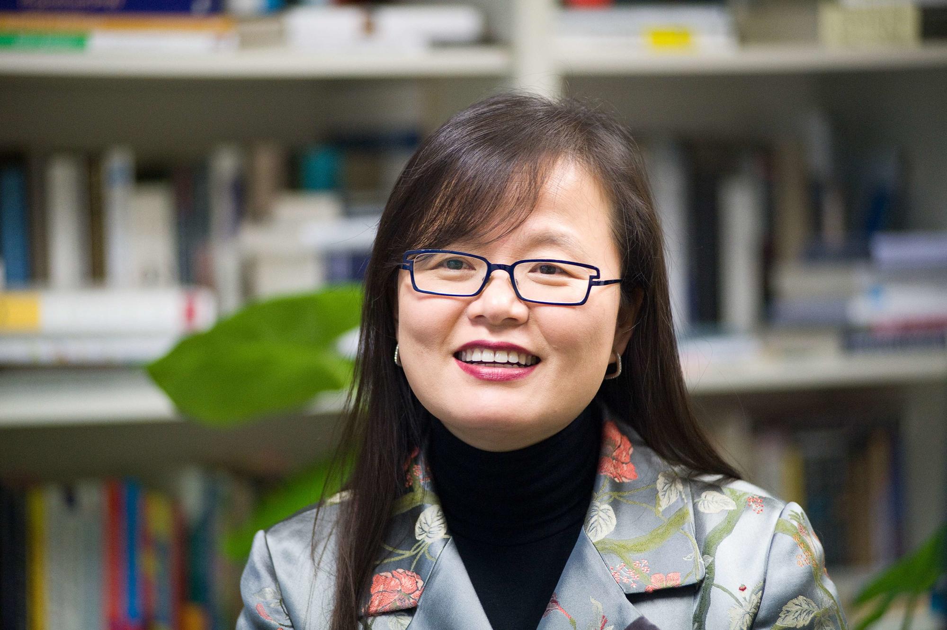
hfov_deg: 12.8
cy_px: 315
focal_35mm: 160
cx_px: 474
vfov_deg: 8.6
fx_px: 4205
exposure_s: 1/320
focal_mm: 160
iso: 2000
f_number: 2.8
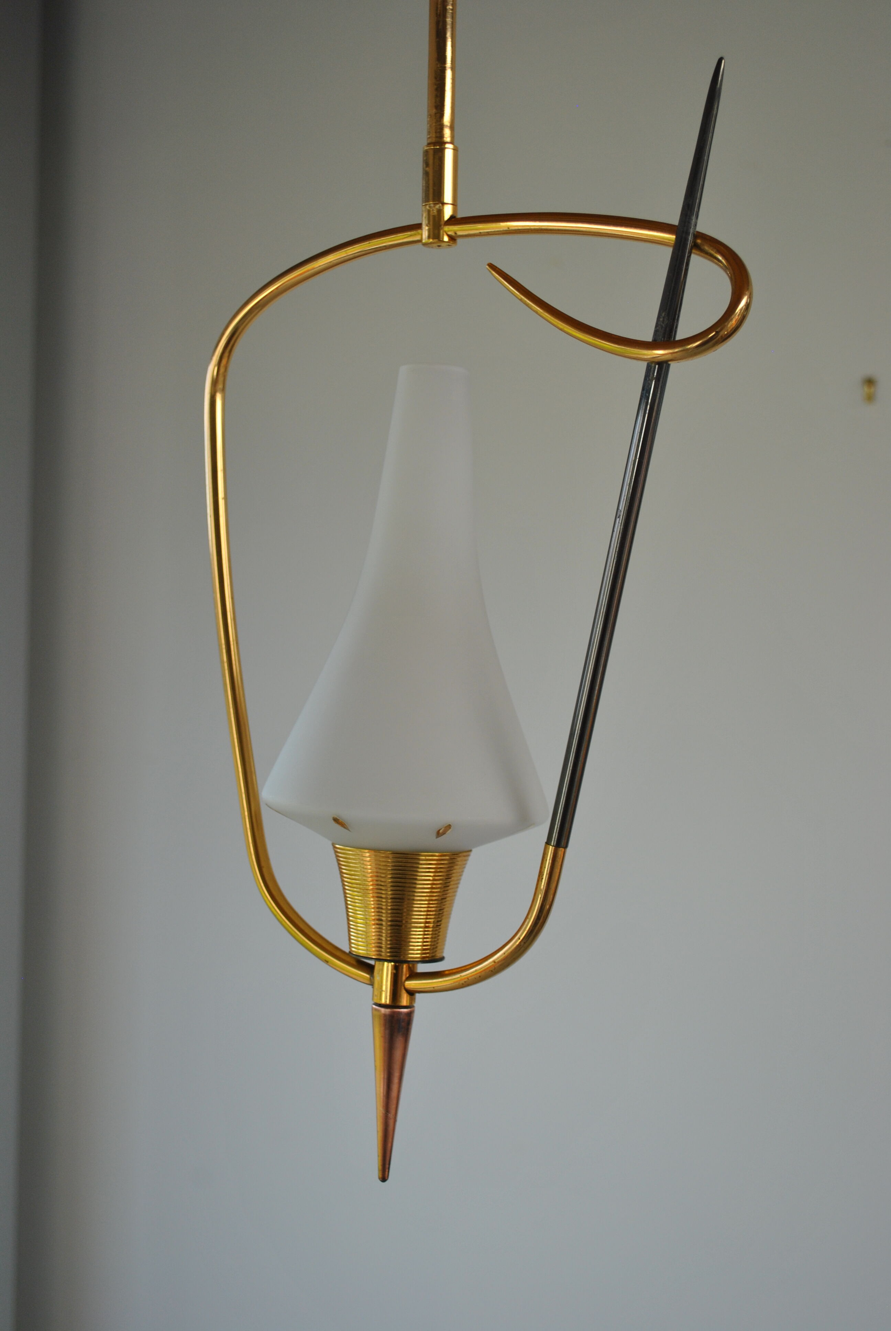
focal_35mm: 51
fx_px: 1888
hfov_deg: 26.6
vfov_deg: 38.8
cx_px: 446
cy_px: 666
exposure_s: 1/125
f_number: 5.6
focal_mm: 34
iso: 200
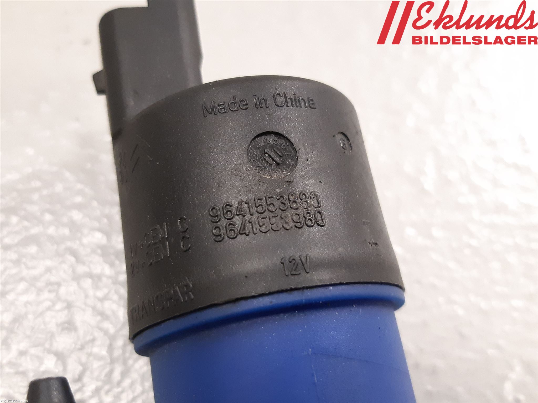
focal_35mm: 26
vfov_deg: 53.1
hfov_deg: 67.3
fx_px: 404
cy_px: 202
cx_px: 269
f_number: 1.7
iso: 250
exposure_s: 1/25
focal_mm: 3.93
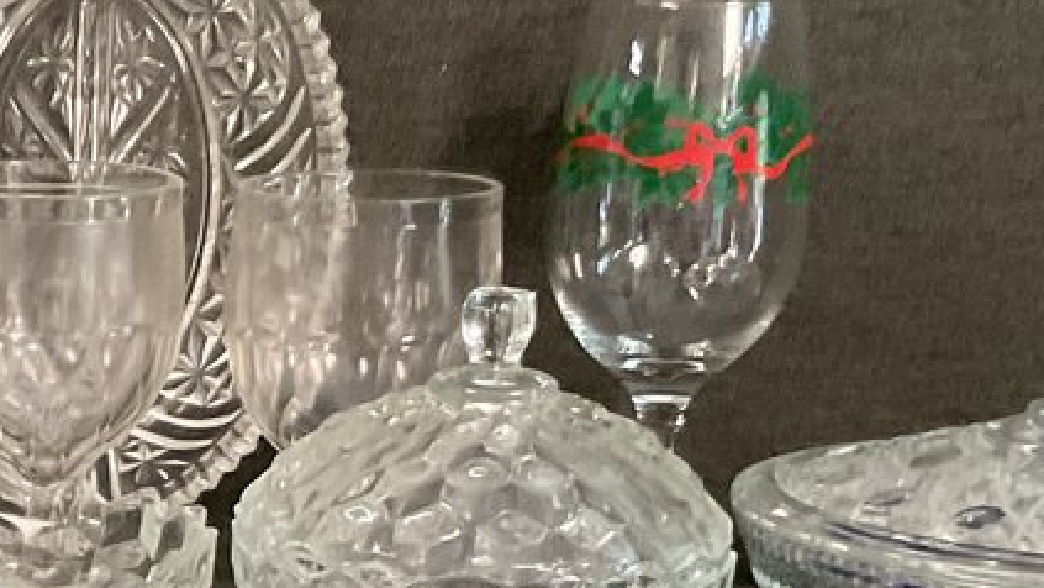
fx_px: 3128
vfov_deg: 10.3
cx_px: -130
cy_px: 952
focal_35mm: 113
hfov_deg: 18.2
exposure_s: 1/60
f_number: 1.8
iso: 250
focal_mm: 3
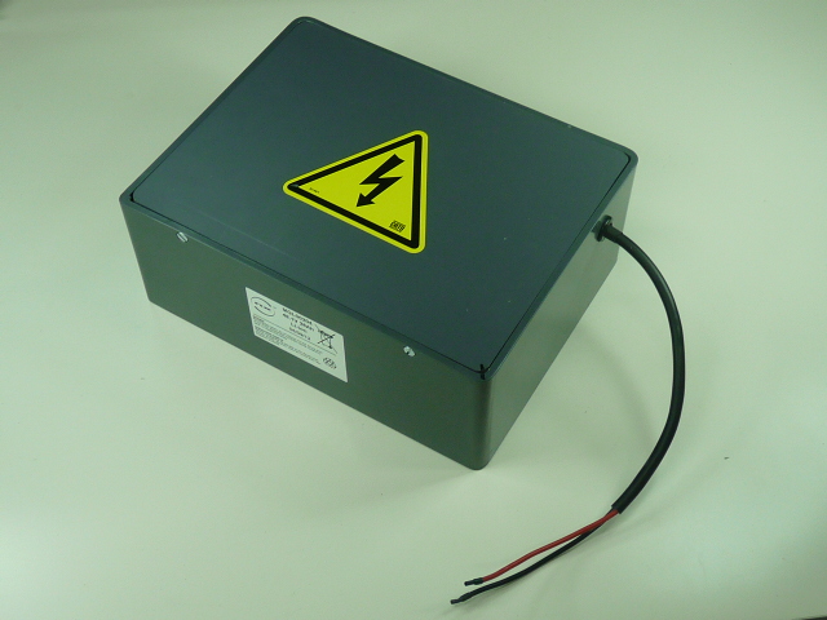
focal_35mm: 51
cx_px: 414
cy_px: 310
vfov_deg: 28.6
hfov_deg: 37.5
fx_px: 1218
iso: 100
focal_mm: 5.1
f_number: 2.8
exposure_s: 1/60
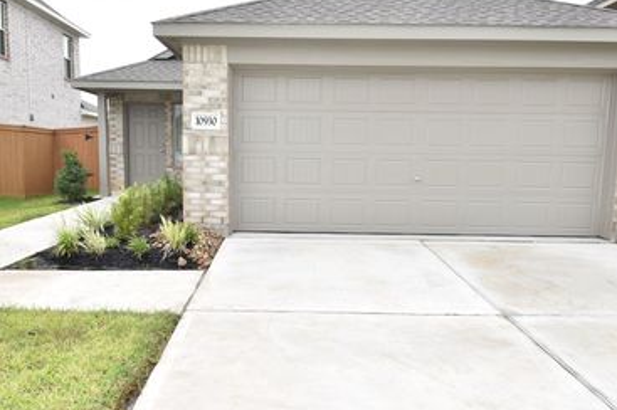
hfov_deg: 61.9
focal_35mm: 30
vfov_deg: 43.5
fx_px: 514
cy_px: 206
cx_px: 284
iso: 100
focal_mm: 22
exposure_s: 1/125
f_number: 4.5
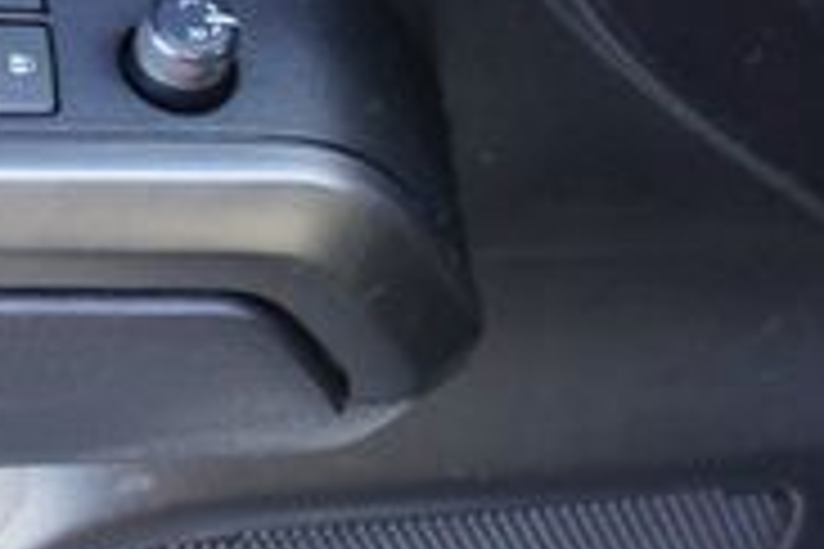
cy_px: -18
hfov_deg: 18.0
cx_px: -284
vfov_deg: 12.9
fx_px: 2403
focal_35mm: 105
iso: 1250
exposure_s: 1/160
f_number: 4
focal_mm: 20
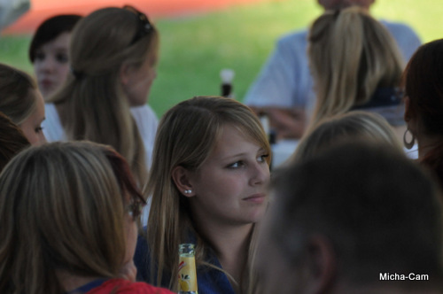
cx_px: 222
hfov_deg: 7.4
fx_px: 3410
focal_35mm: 278
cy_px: 147
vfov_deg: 4.9
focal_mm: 185
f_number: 5
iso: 1000
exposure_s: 1/800
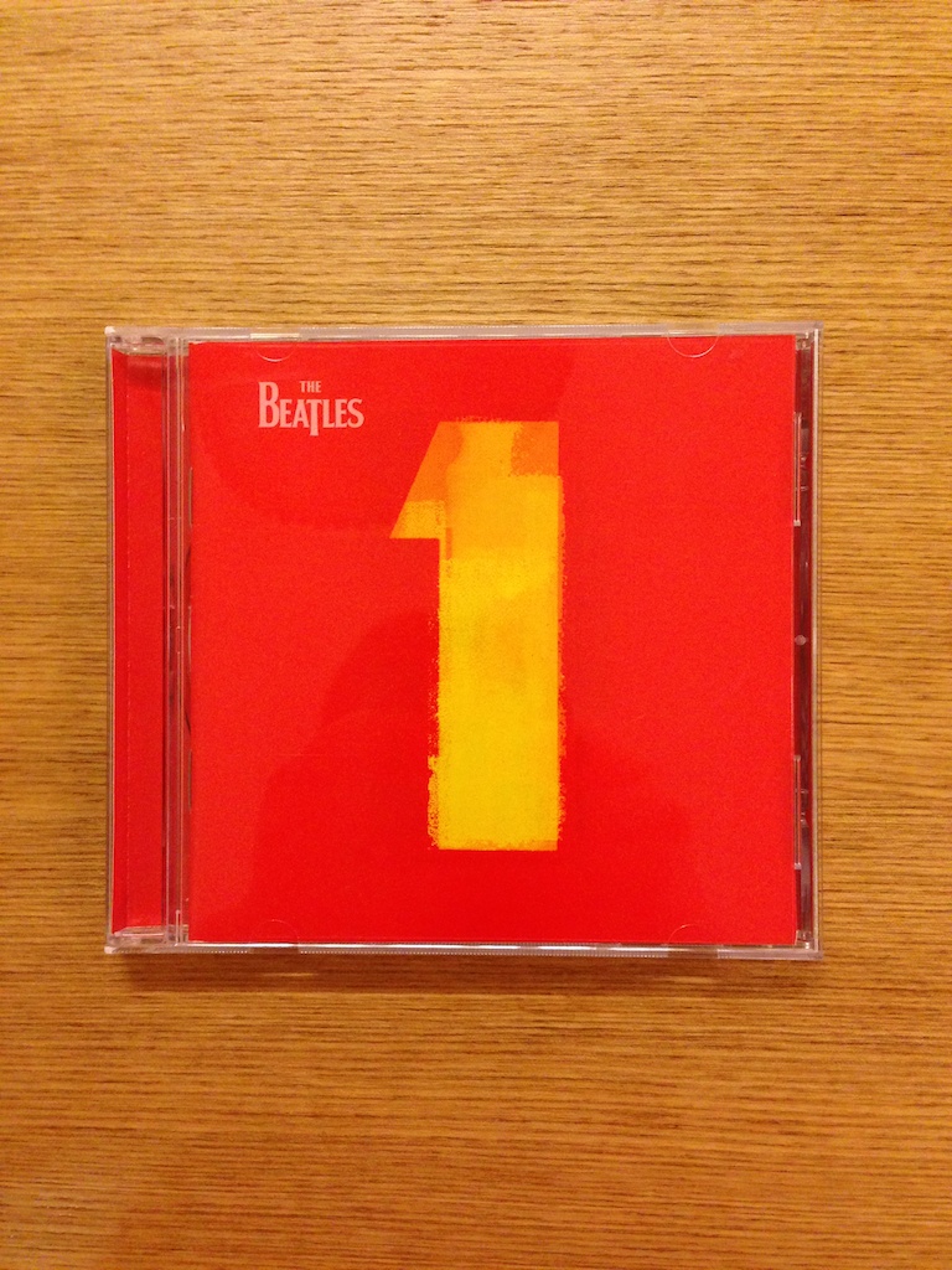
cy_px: 635
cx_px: 476
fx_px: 1210
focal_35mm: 33
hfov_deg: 42.9
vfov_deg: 55.4
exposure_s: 1/20
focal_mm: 4.12
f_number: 2.4
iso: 250
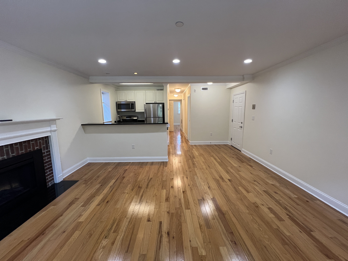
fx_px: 131
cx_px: 174
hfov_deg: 106.2
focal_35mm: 13
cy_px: 130
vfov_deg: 89.9
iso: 200
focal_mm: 1.57
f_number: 1.8
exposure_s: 1/120
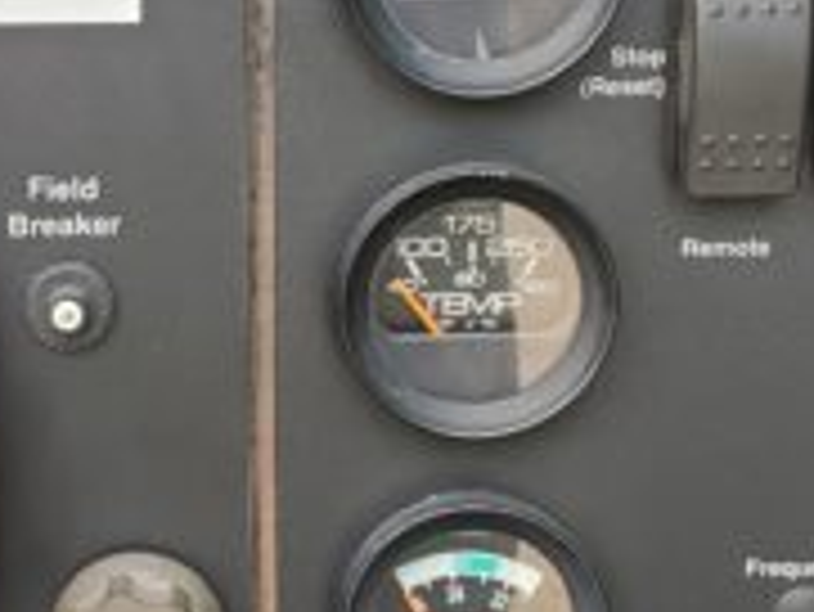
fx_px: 2024
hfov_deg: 22.5
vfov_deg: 17.2
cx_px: 202
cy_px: 284
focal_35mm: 86
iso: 64
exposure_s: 1/100
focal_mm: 4.3
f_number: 2.4
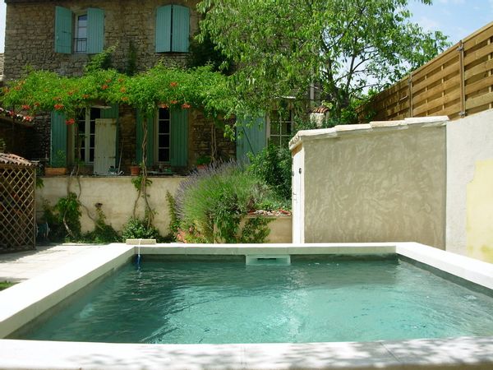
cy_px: 185
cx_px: 246
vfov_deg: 37.7
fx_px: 541
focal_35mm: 38
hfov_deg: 49.0
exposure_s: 1/861
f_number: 2.9
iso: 50
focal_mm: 6.3
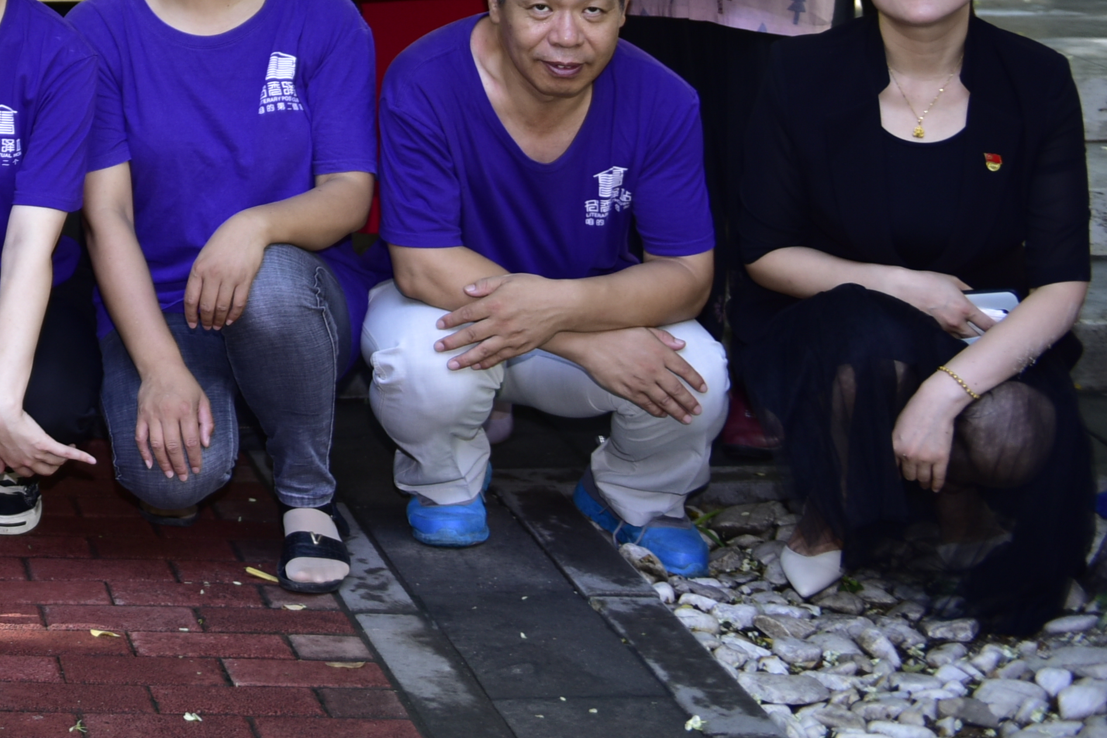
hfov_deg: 17.9
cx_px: -419
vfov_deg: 12.5
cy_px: -326
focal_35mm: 105
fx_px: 3228
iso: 140
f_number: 2.8
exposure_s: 1/125
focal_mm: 36
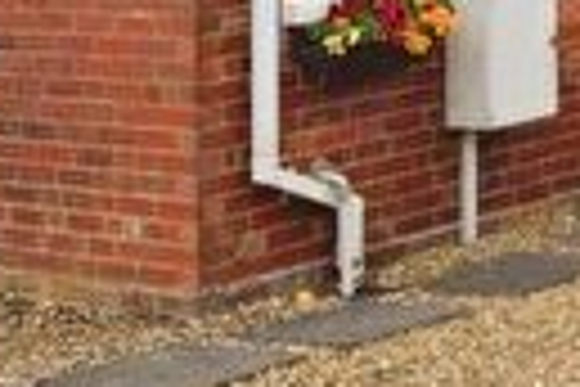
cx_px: 787
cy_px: -497
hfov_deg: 16.8
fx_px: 1837
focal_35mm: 114
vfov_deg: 10.6
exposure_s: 1/250
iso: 200
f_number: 8
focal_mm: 14
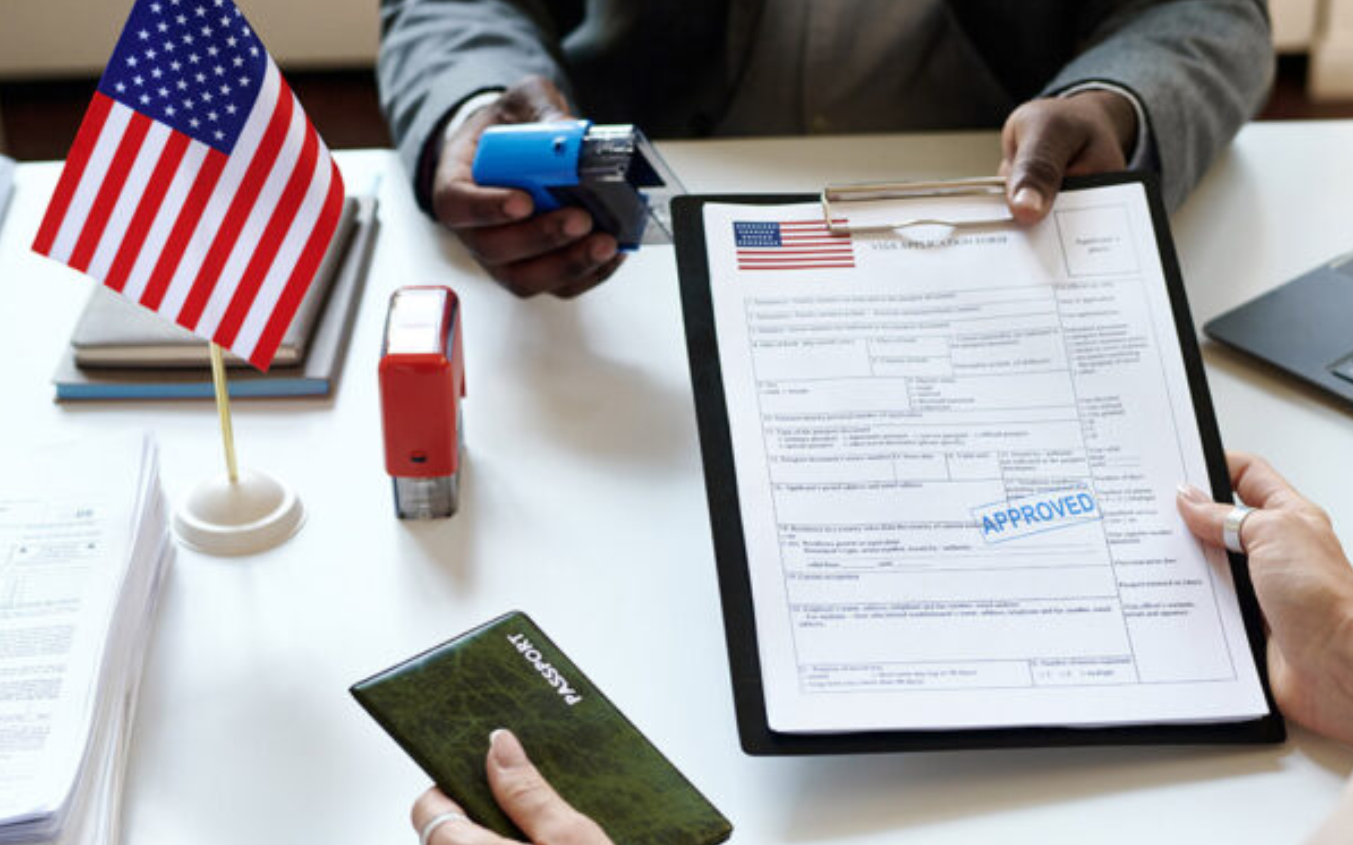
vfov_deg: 17.1
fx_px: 2802
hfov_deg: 27.1
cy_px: 521
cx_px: 759
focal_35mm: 76
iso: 800
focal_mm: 58
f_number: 4.5
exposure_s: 1/160
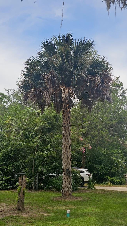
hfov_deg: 44.4
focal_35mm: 26
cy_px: 111
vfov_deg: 71.9
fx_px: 156
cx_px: 61
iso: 10
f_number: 1.7
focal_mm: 6.3
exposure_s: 1/671
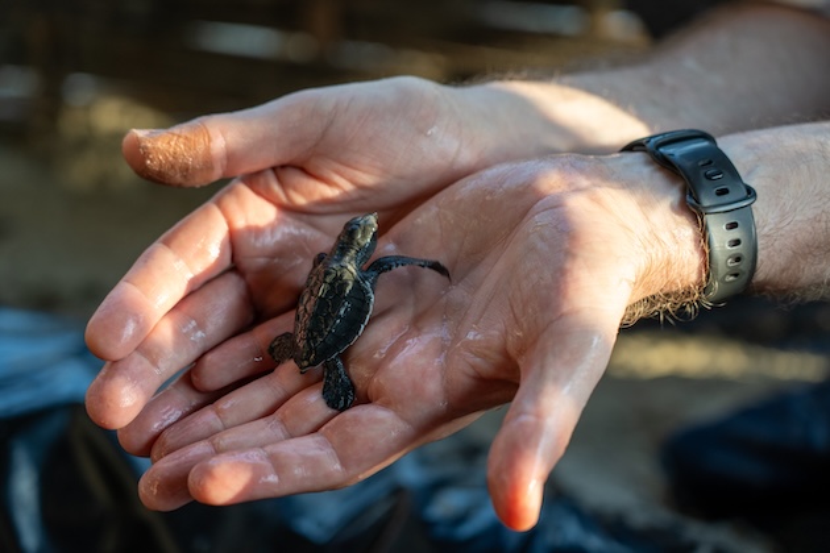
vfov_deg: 13.0
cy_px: 276
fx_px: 2421
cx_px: 415
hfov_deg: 19.5
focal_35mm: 105
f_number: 4
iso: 640
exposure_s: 1/400
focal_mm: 105
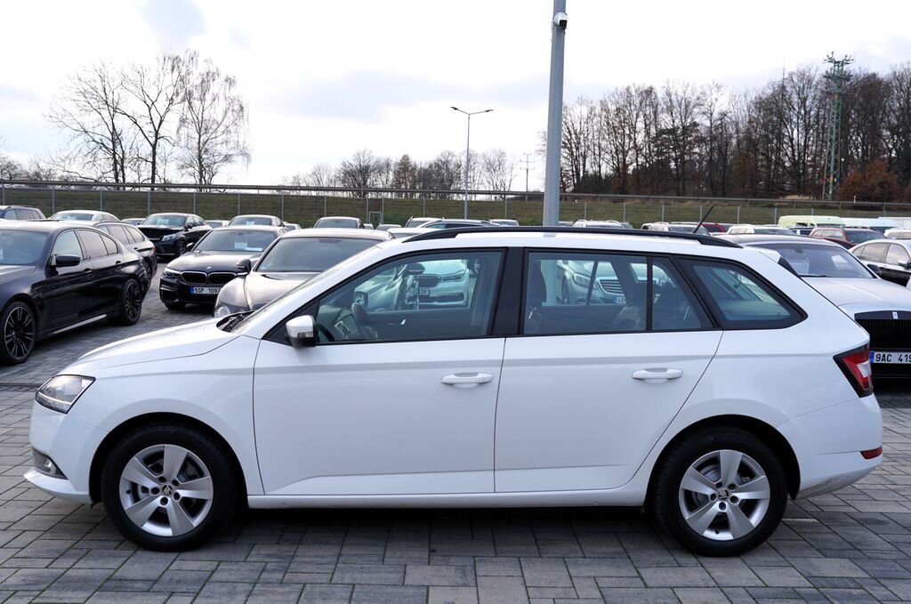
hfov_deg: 63.7
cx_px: 456
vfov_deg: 44.8
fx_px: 733
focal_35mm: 29
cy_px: 302
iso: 100
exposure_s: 1/60
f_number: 4
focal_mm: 29
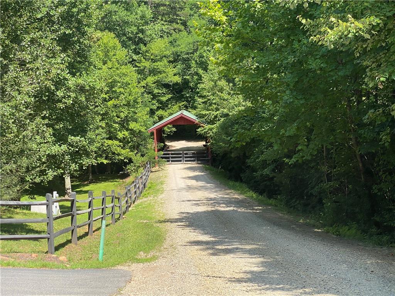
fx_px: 593
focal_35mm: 52
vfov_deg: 28.0
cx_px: 198
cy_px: 148
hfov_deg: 36.8
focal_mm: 6
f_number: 2
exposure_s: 1/773
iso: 20
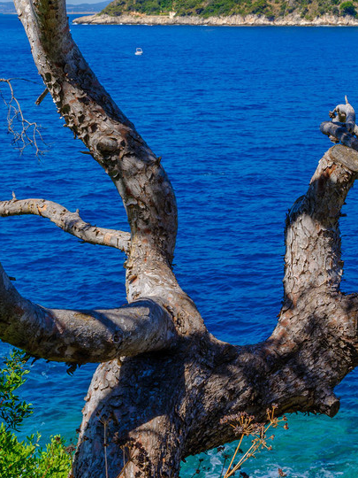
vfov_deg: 23.6
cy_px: -10
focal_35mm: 79
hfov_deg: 18.0
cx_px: 392
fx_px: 1089
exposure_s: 1/60
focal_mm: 24.8
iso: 100
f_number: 11
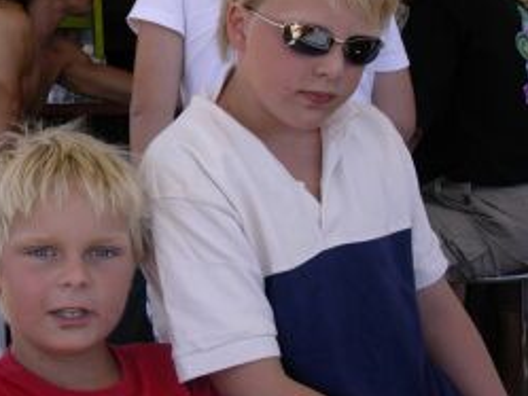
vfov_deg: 21.9
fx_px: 1022
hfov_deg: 28.6
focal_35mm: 67
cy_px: 150
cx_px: 144
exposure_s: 1/384
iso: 70
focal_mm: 6.7
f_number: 2.9
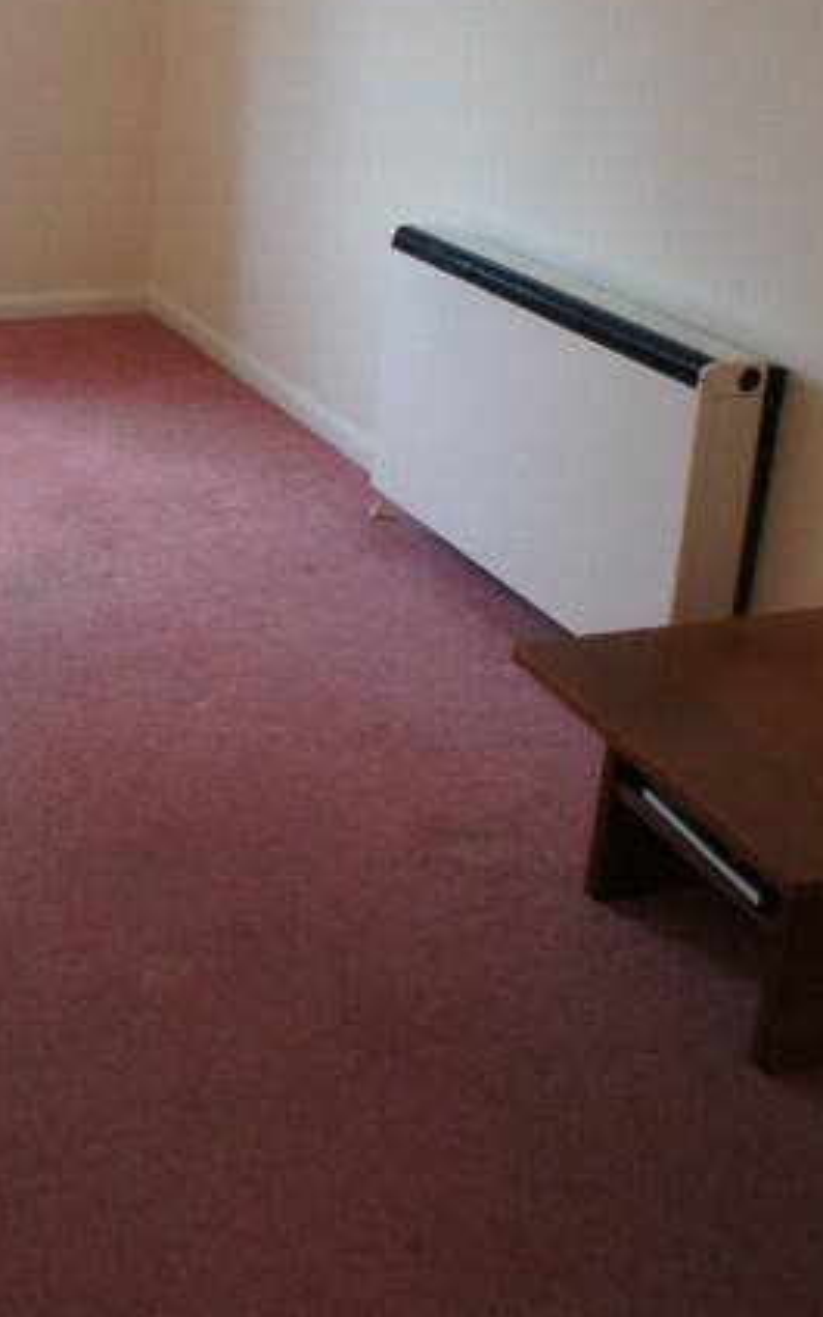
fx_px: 2117
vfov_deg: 34.0
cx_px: -137
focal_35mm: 59
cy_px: 368
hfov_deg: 20.7
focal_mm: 16
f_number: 5
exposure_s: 1/80
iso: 800
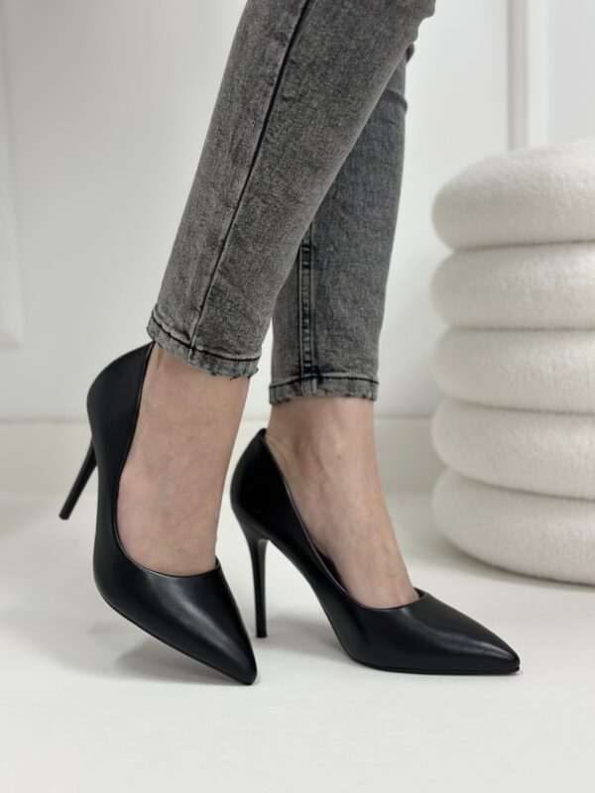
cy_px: 396
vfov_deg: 39.7
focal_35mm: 48
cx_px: 298
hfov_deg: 30.3
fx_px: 1100
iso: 160
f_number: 1.78
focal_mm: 6.86
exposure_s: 1/100
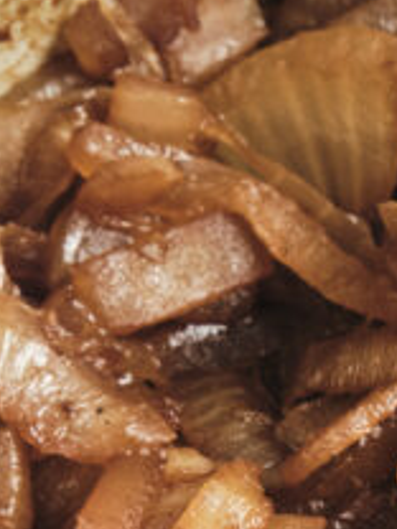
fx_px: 6438
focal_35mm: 421
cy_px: 427
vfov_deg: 4.7
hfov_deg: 3.5
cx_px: 665
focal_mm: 59.6
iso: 160
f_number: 8
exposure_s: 1/250
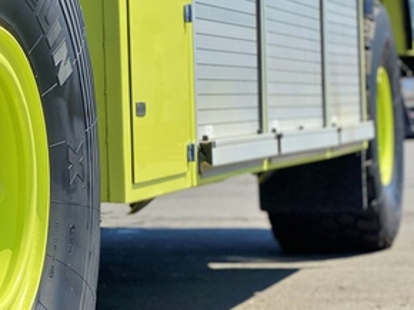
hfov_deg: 13.9
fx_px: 1673
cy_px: 148
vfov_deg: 10.6
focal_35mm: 140
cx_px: 11
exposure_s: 1/685
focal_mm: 6
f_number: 2
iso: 20
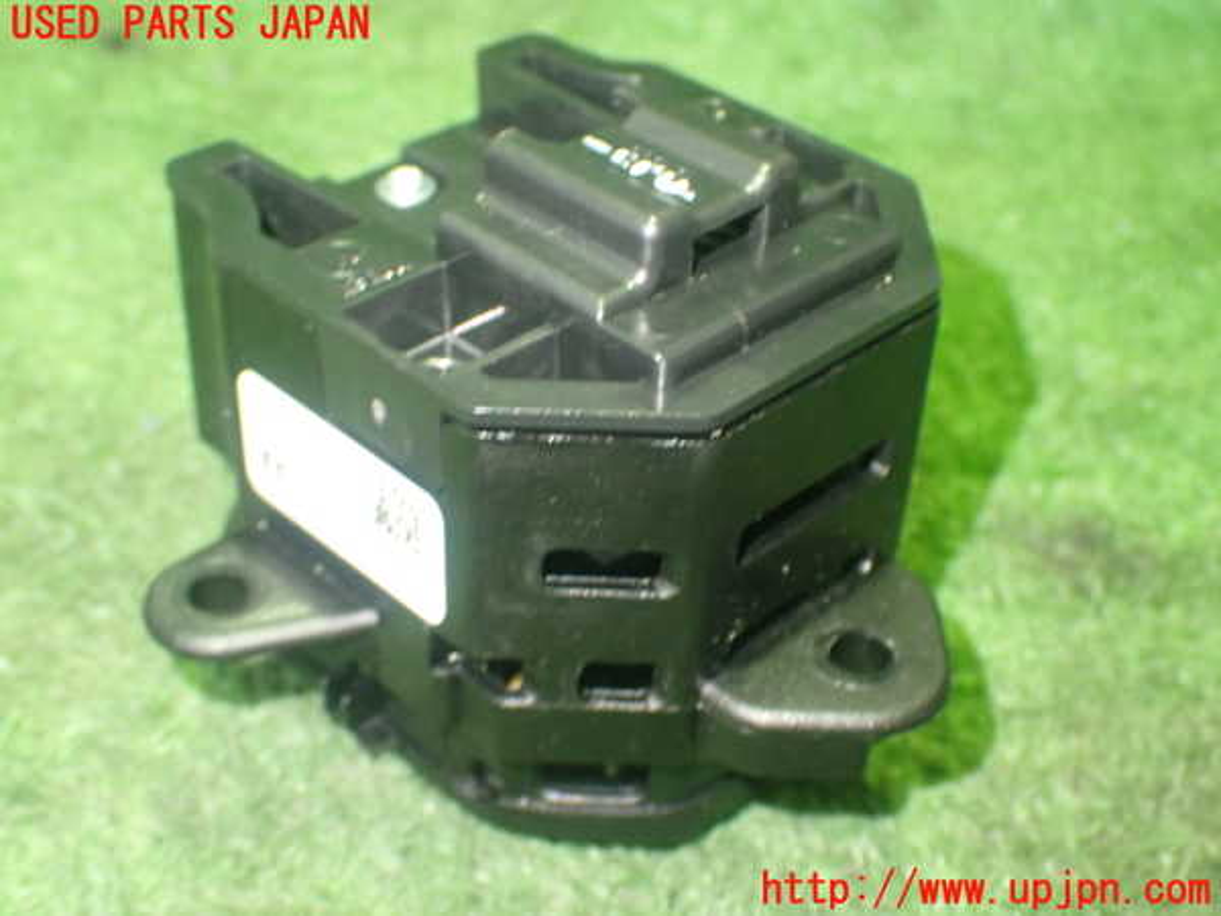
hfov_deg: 38.2
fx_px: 1764
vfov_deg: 29.1
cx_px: 610
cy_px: 458
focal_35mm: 50
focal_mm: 9.01
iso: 1000
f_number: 3.2
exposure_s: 1/13
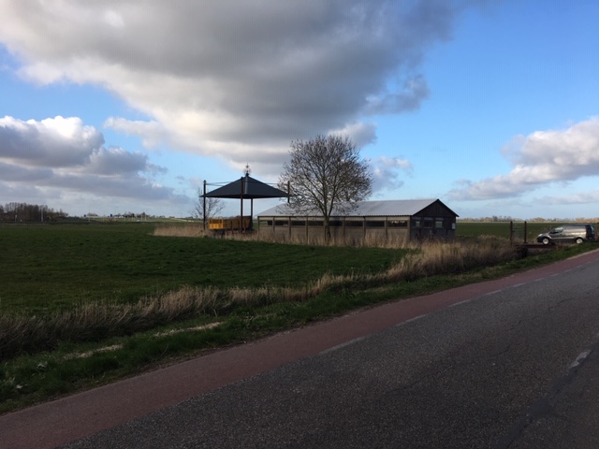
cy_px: 224
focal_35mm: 29
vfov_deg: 48.2
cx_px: 300
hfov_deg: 61.7
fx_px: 502
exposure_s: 1/605
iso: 25
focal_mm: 4.15
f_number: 2.2
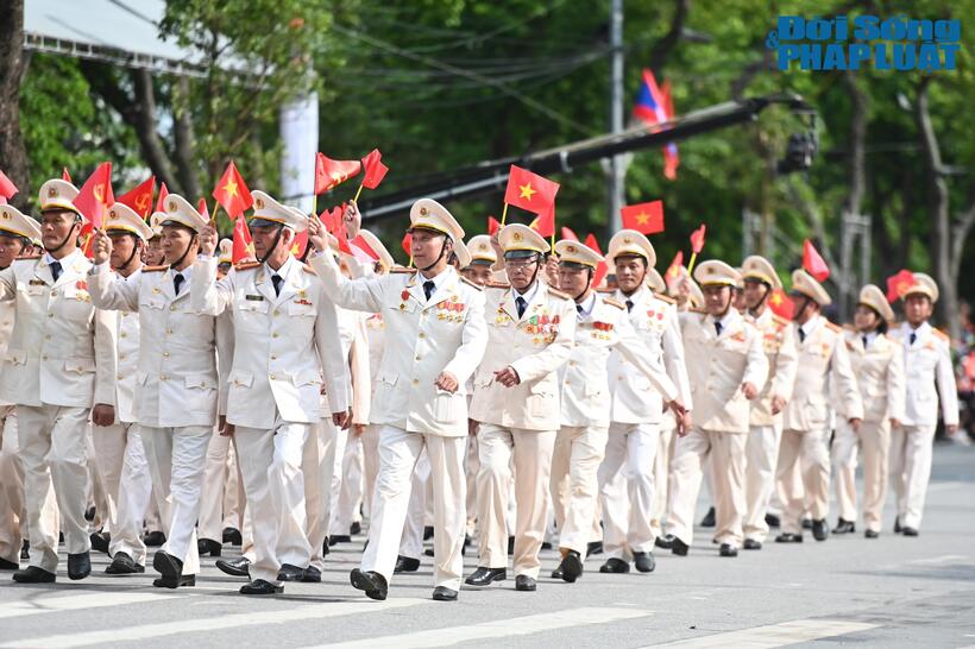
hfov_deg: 10.3
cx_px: 488
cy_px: 324
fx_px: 5414
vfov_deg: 6.9
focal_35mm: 200
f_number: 2.8
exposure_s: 1/5000
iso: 500
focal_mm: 200
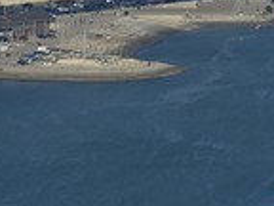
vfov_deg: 2.0
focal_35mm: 755
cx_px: 204
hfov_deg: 2.6
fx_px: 5976
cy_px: -44
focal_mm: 180
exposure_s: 1/1000
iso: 100
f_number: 5
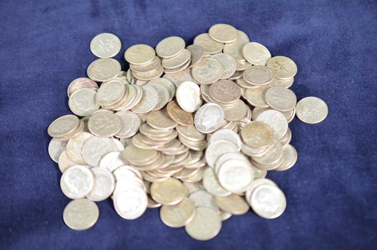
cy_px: 125
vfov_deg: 22.5
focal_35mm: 60
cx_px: 188
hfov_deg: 33.5
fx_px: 627
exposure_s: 1/125
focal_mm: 40
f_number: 3.2
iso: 320
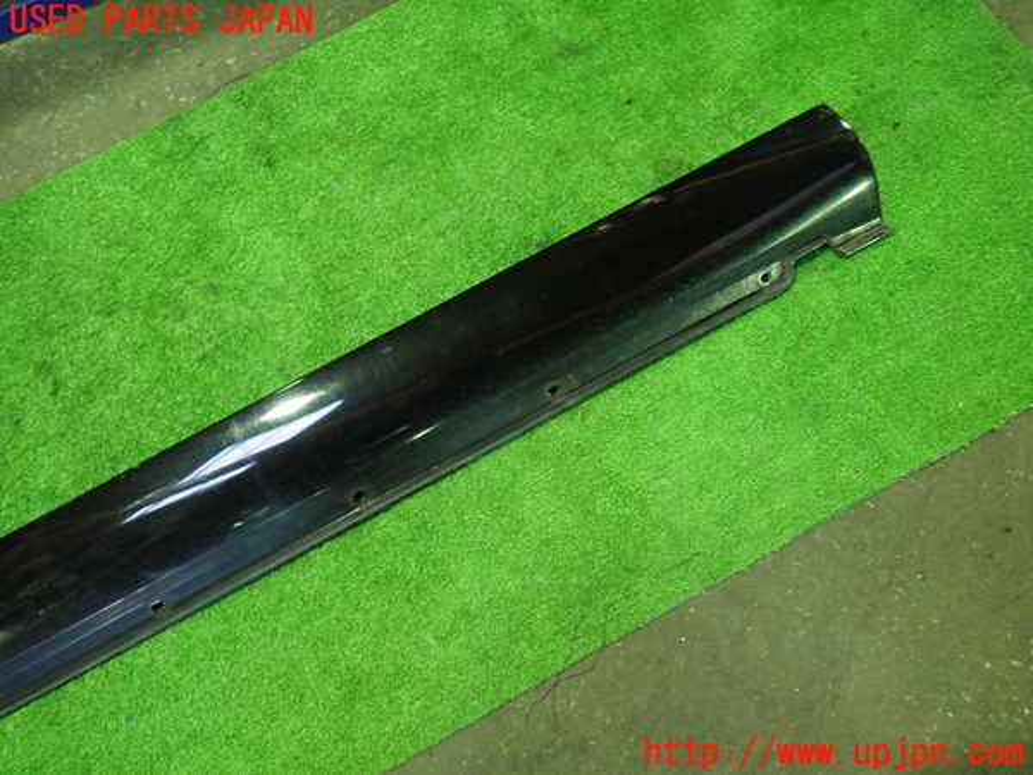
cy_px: 388
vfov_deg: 54.9
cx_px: 516
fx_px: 746
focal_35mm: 25
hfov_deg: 69.4
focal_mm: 4.5
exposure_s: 1/30
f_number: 2
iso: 800
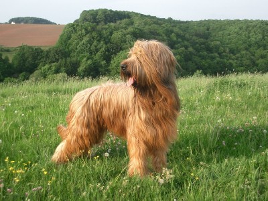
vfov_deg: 29.7
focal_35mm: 49
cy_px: 100
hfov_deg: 38.9
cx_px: 134
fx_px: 379
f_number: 3.1
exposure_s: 1/200
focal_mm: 8.2
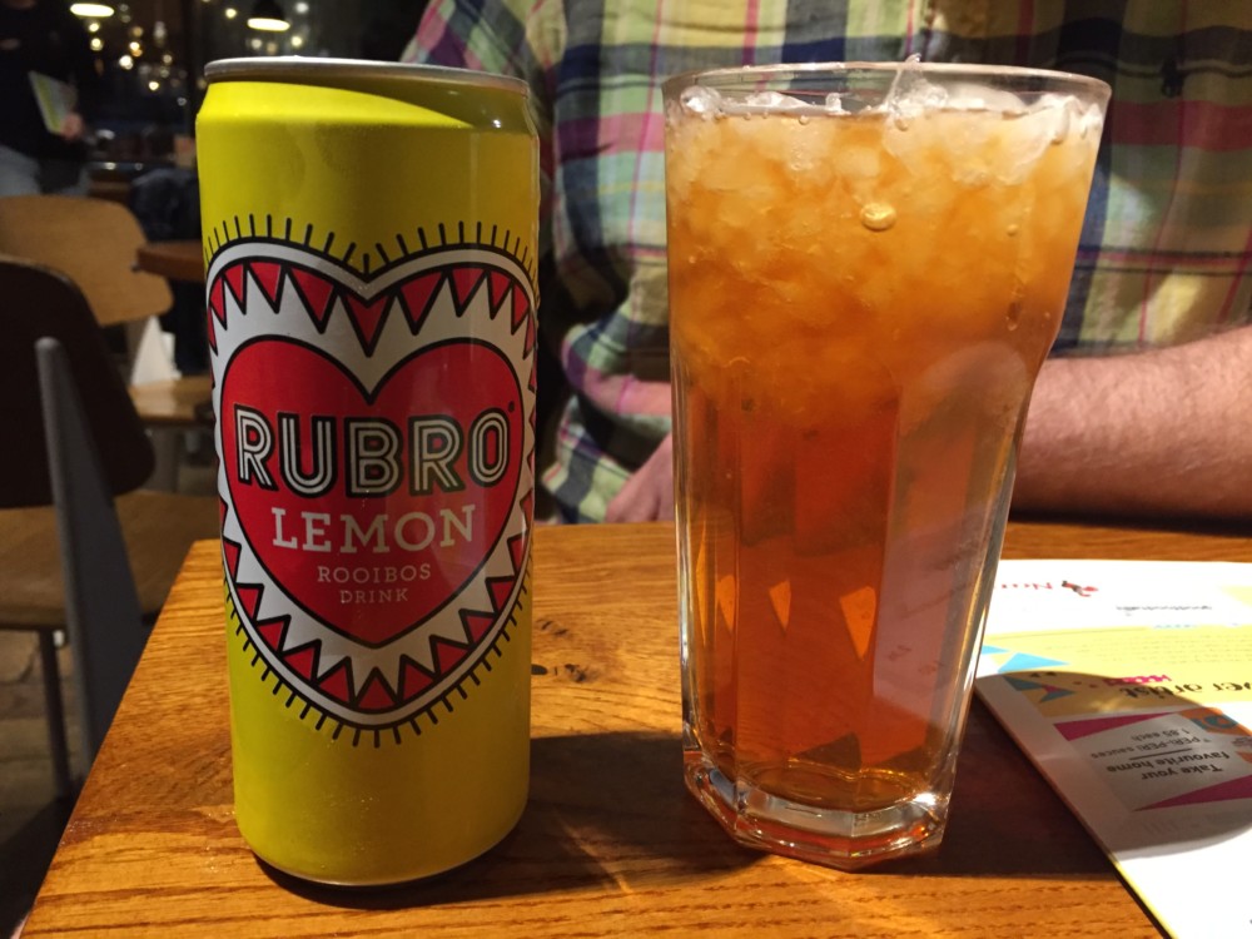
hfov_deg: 61.7
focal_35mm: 29
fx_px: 1049
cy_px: 470
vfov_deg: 48.2
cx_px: 626
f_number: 2.2
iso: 250
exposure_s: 1/33
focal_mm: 4.15
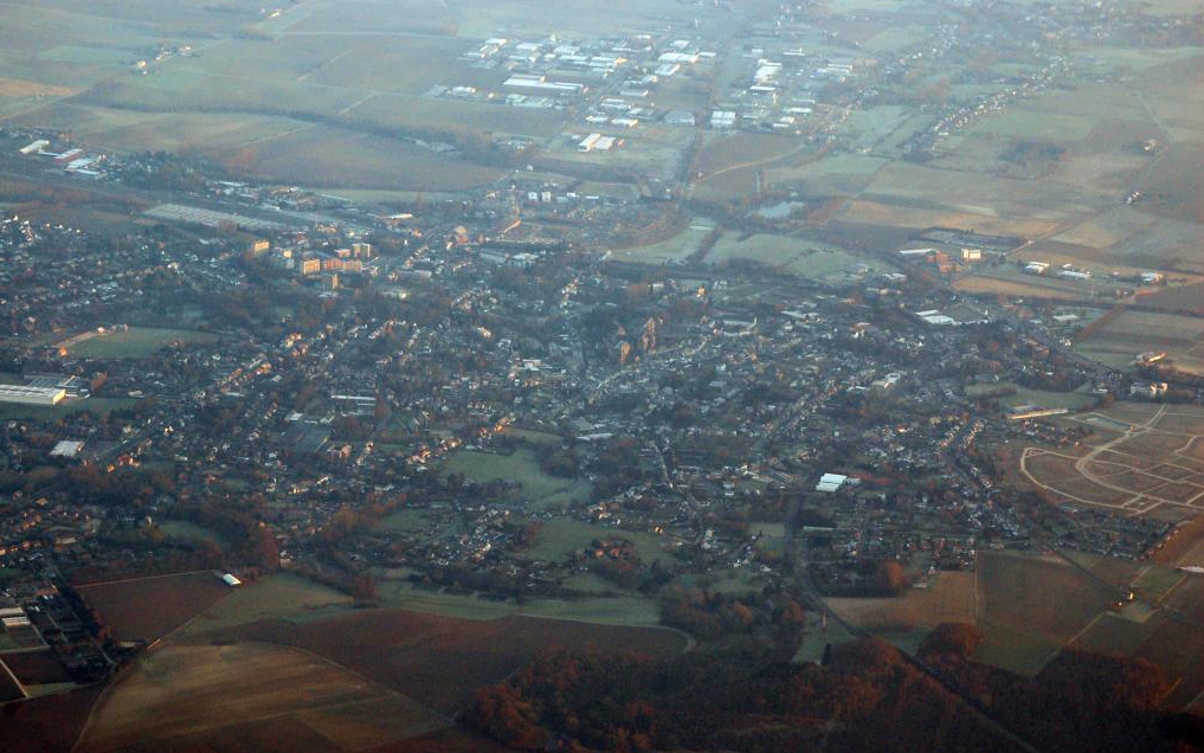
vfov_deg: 10.7
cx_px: 600
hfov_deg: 17.0
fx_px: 4037
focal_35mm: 123
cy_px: 366
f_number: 9
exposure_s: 1/125
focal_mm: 80
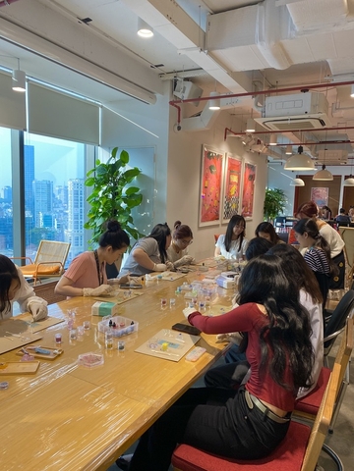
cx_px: 177
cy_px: 236
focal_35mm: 26
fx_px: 355
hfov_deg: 53.1
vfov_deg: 67.3
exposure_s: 1/100
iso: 125
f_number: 1.8
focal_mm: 4.25
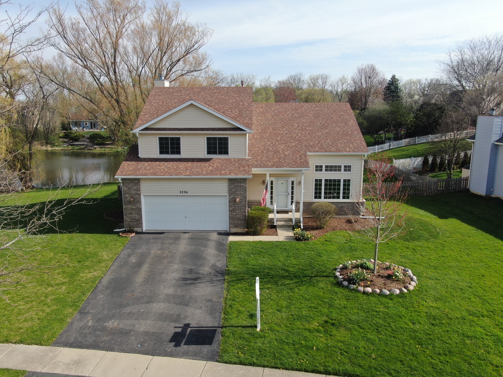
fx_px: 392
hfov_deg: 65.3
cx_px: 245
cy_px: 194
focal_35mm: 27
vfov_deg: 51.3
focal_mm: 4.68
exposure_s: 1/800
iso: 100
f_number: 2.9
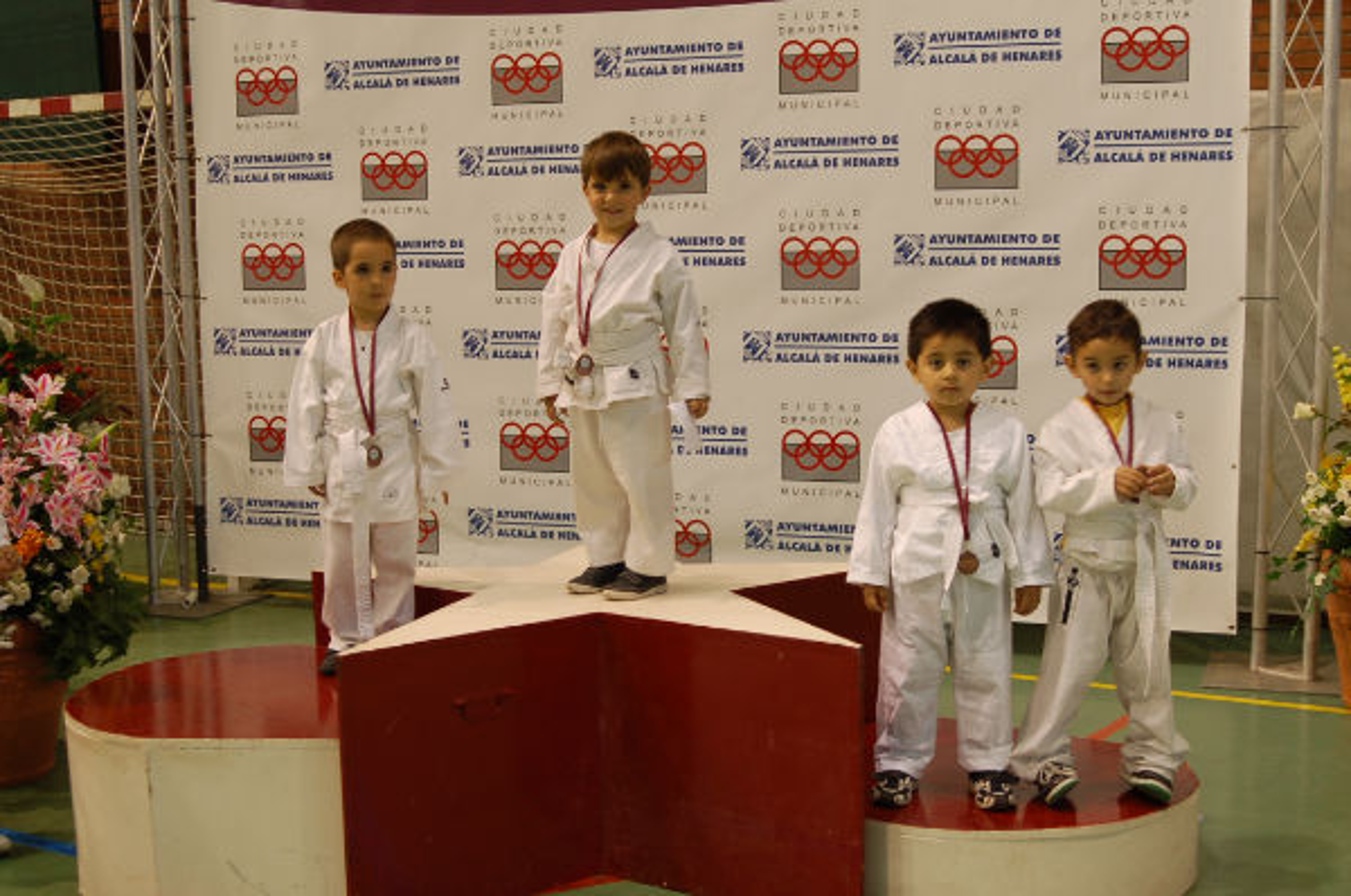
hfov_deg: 38.9
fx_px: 1911
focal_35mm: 51
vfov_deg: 26.4
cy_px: 448
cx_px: 676
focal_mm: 34
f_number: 3.8
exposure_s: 1/40
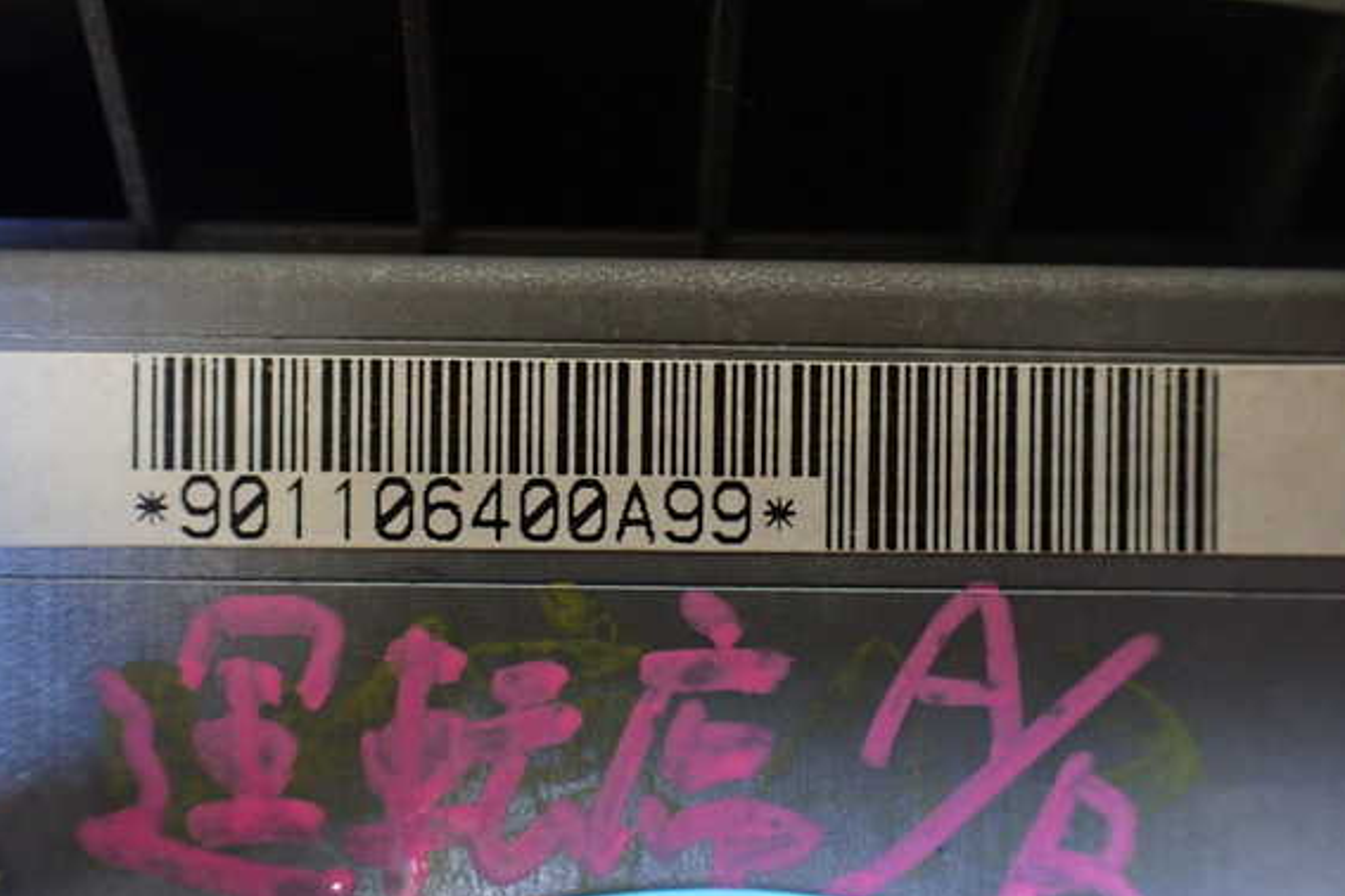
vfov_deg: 40.0
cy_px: 436
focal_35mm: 33
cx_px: 648
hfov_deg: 57.2
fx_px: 1233
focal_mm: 5.4
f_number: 2.3
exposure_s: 1/125
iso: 800
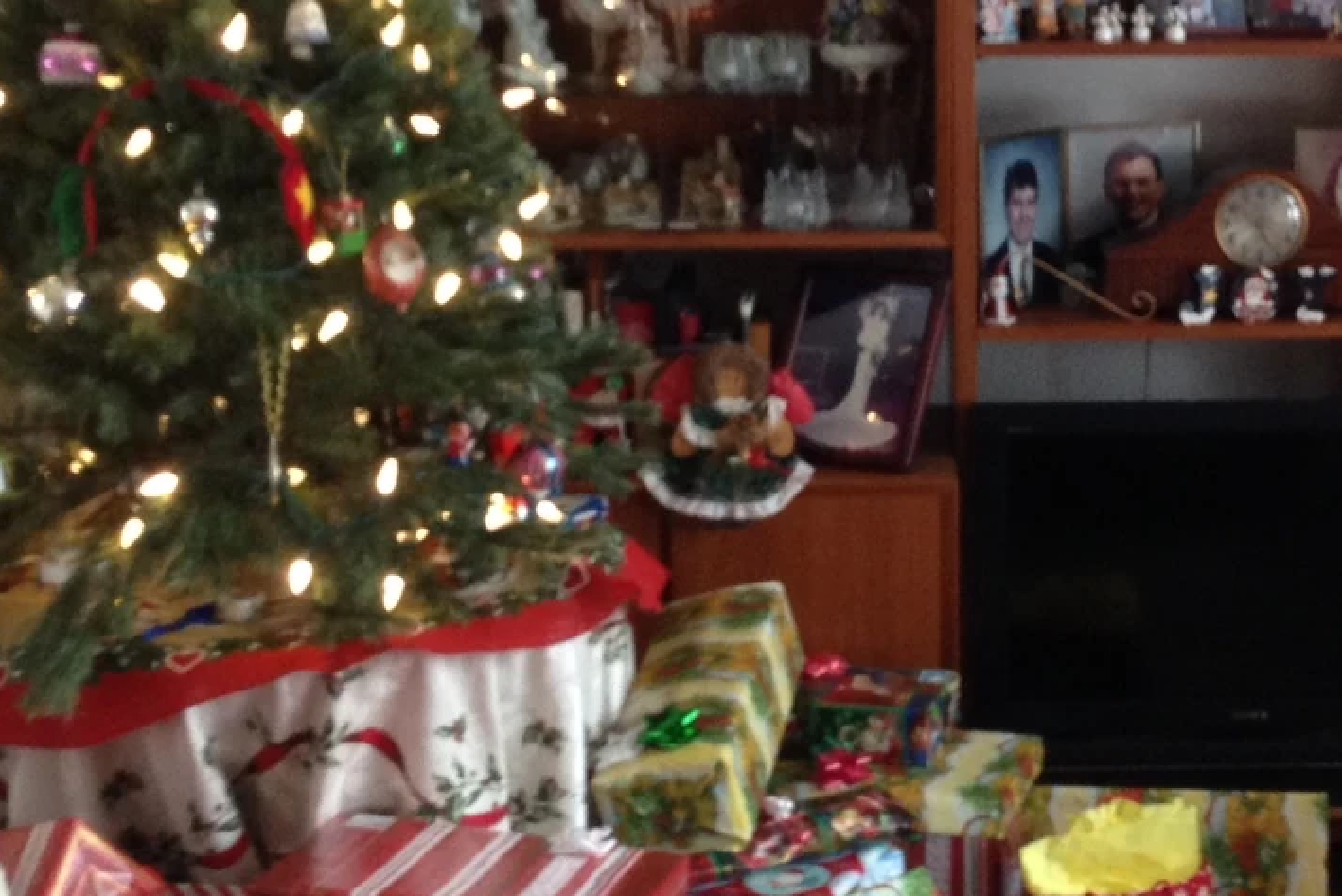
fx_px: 2945
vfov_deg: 17.2
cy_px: 205
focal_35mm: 79
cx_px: 1081
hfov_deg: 25.2
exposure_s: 1/20
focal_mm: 4.12
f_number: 2.4
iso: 200
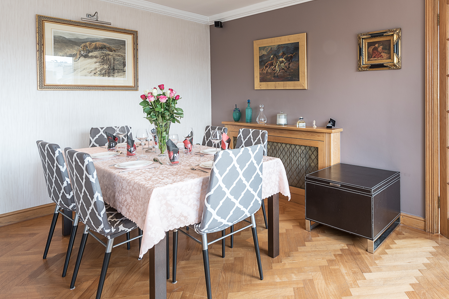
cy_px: 99
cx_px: 297
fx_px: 287
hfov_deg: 73.9
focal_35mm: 23
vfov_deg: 54.0
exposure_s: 1/8
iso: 100
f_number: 9
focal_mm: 14
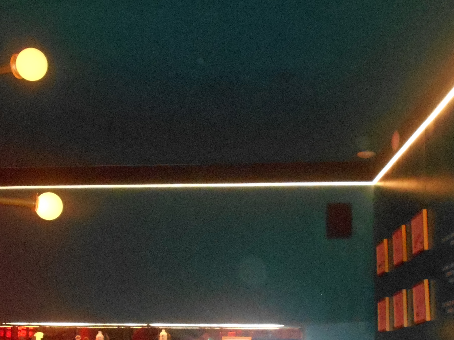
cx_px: 198
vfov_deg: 28.6
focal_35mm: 49
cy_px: 303
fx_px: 643
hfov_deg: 38.8
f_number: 3.2
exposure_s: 1/25
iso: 1000
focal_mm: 4.6
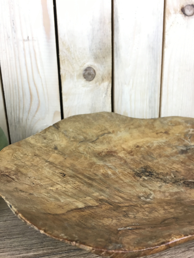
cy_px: 129
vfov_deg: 61.7
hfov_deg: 48.2
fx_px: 217
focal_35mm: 29
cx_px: 97
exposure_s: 1/33
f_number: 2.2
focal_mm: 4.15
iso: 50
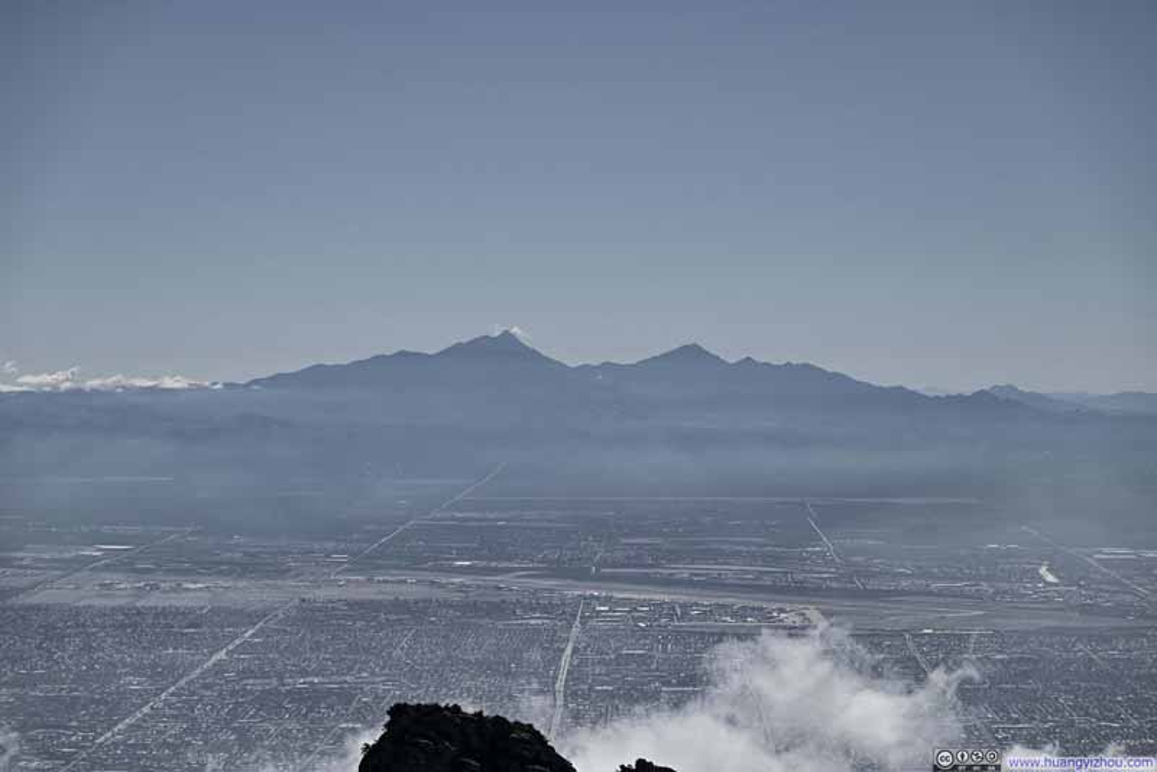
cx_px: 578
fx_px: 3858
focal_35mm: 120
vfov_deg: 11.4
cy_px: 386
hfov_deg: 17.1
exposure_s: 1/3200
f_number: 7.1
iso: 100
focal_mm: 120
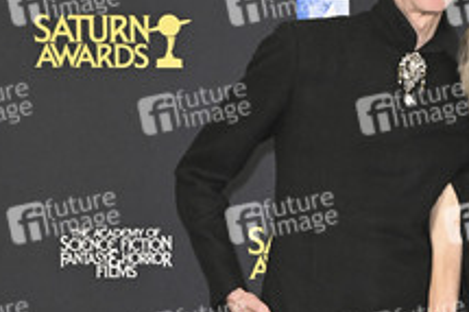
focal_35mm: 82
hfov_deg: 23.9
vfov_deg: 16.6
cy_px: 164
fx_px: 1067
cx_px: 442
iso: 2000
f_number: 5
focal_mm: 39
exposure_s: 1/320
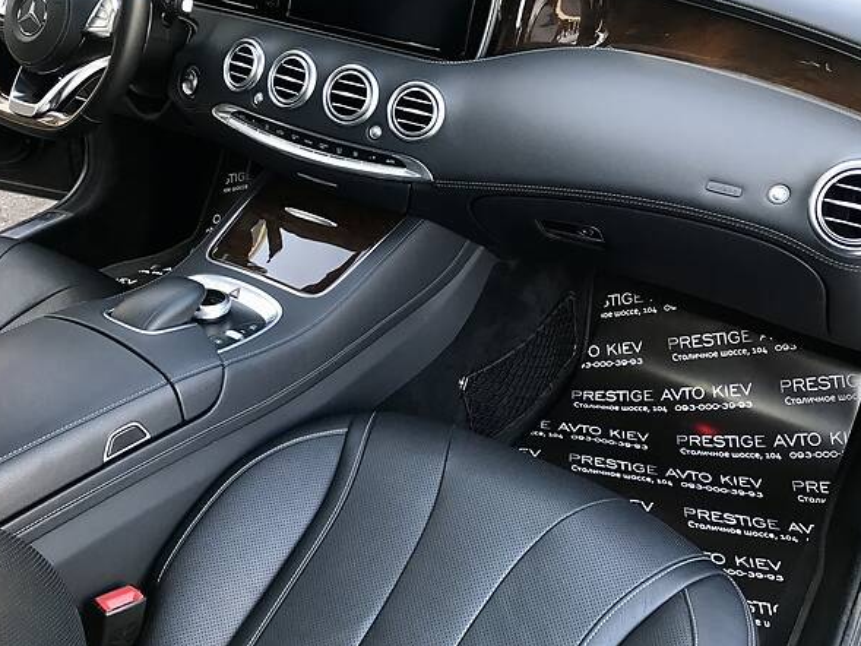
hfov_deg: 49.0
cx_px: 430
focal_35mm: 38
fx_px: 945
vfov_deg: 37.6
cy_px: 260
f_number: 1.8
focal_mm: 4
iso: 20
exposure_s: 1/33
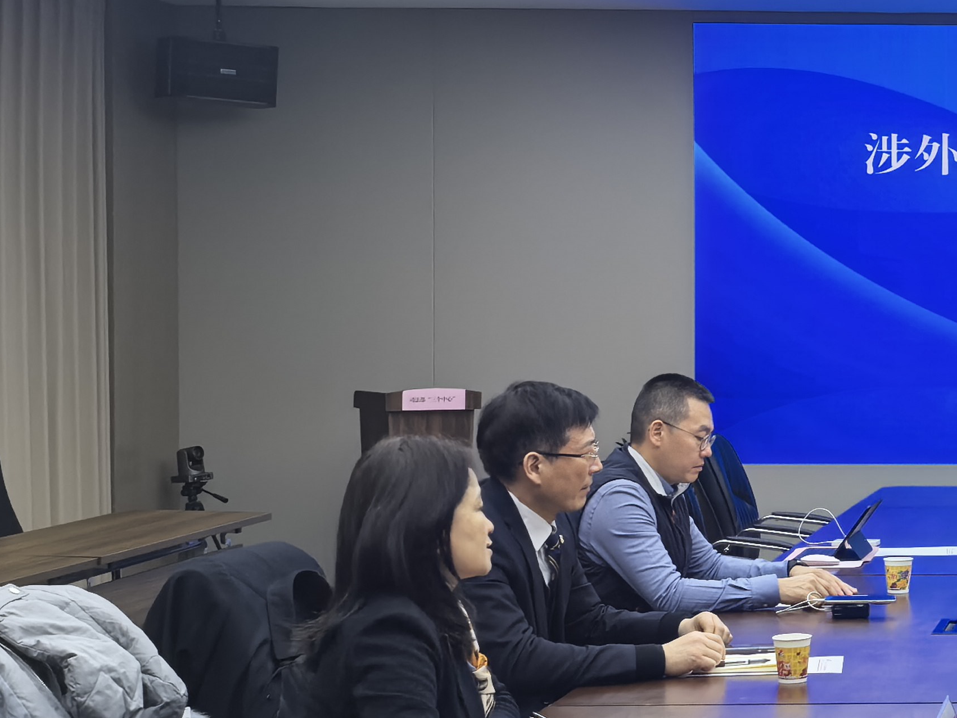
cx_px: 1086
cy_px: 372
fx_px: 2129
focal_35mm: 77
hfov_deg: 23.6
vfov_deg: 19.1
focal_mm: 6.98
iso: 64
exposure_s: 1/100
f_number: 4
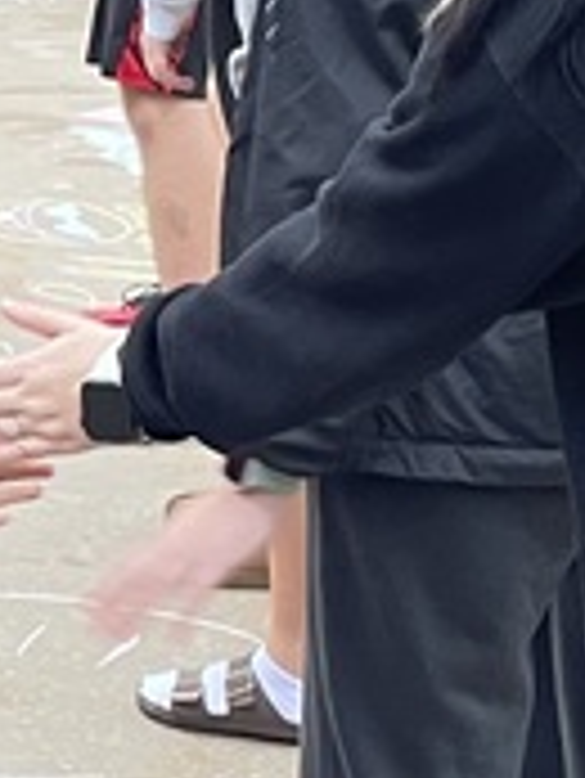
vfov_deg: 12.8
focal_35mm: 154
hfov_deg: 9.1
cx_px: -522
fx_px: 3466
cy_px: 351
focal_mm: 4.2
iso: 125
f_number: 1.6
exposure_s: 1/73
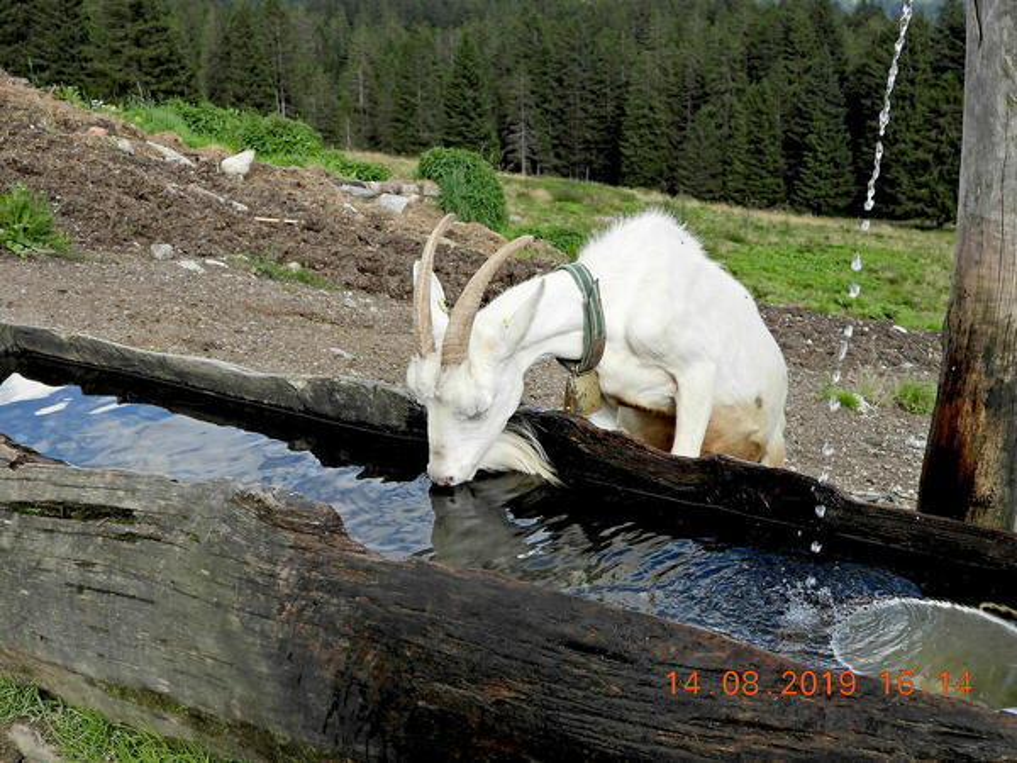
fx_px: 1381
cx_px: 508
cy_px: 382
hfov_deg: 40.4
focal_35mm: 47
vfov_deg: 30.9
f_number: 3.2
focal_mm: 8.5
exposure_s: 1/500
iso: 100
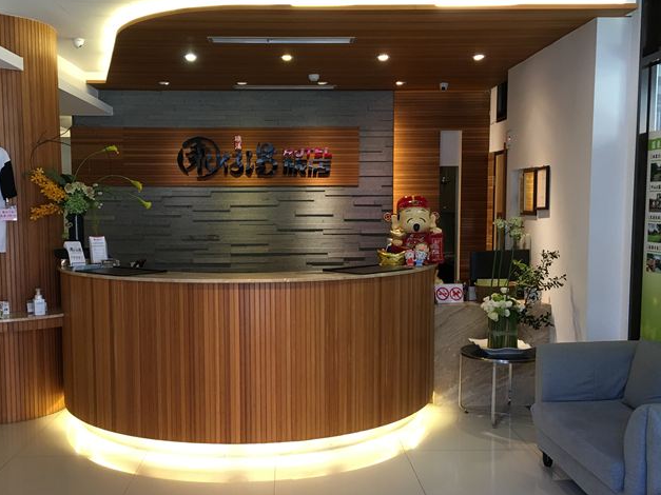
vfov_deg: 38.6
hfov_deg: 50.1
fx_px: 706
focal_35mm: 37
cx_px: 307
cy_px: 273
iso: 40
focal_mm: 4.15
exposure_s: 1/30
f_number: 2.2
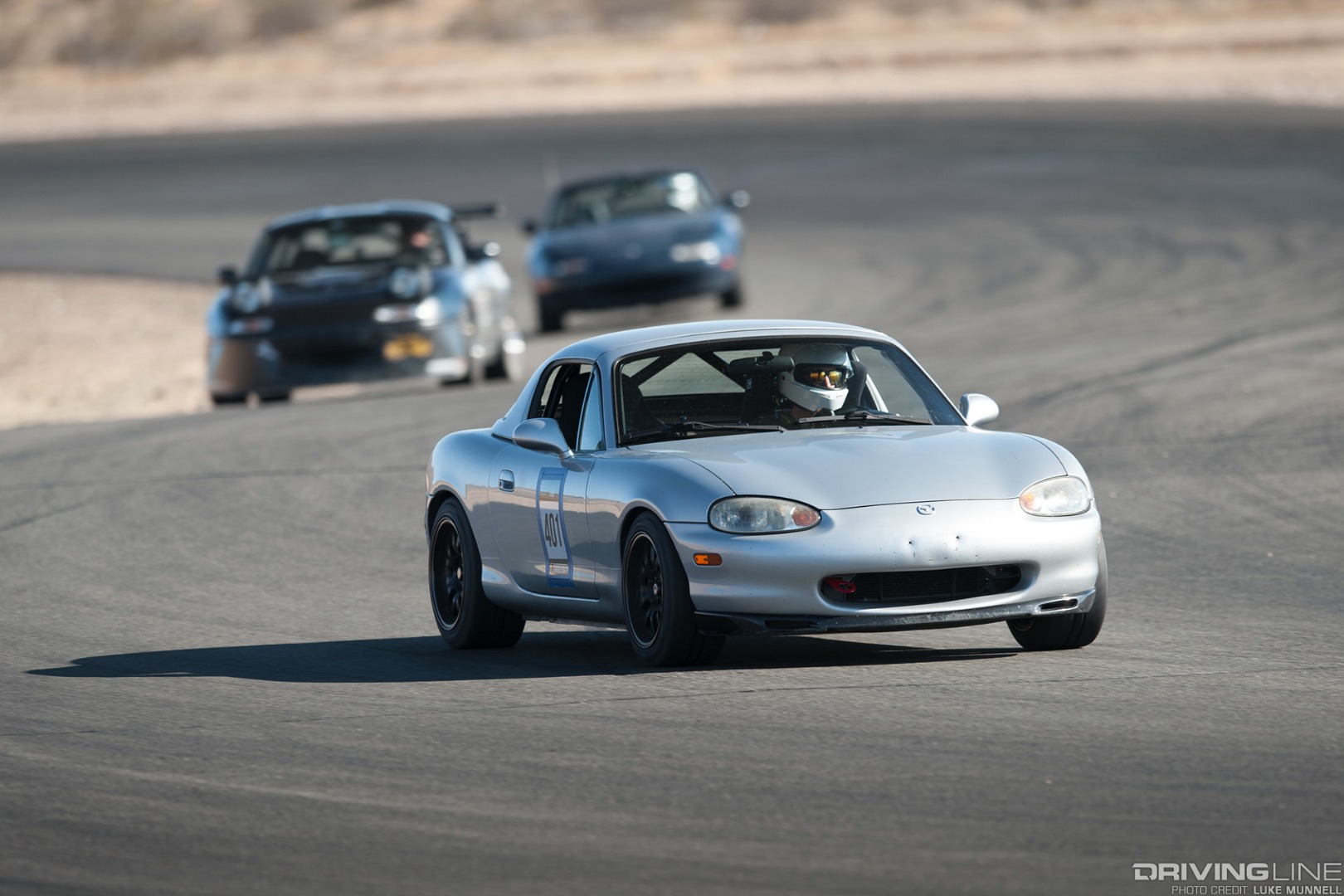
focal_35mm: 400
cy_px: 448
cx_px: 672
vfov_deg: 3.4
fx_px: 14932
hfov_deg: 5.2
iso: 100
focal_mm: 400
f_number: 3.2
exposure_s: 1/320
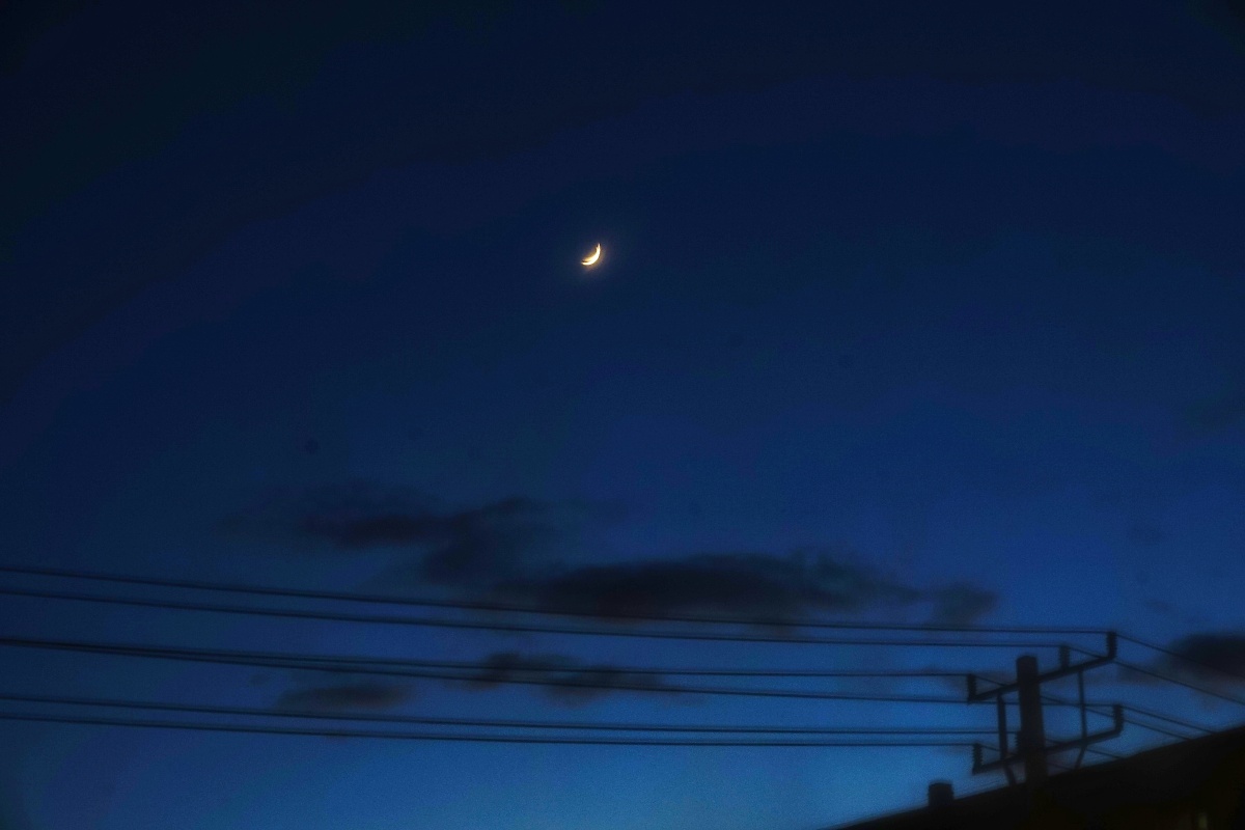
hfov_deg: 27.0
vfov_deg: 18.2
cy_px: 415
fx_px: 2594
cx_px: 622
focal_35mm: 75
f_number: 13
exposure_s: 1/1.43
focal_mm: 50
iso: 200
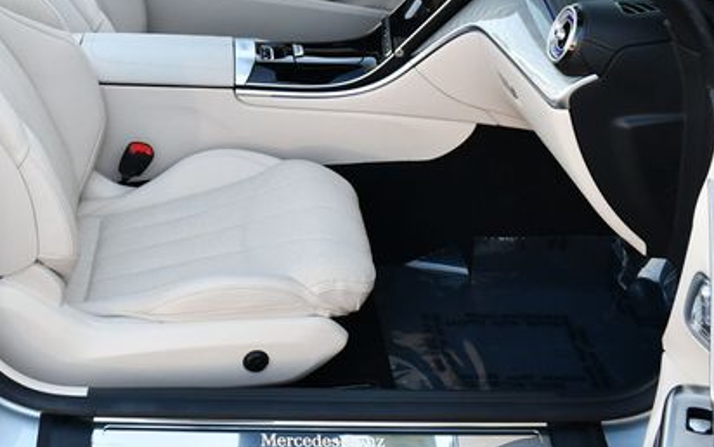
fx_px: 1110
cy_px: 85
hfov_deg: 34.9
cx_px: 180
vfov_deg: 22.5
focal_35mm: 57
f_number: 4.5
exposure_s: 1/250
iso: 400
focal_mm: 18
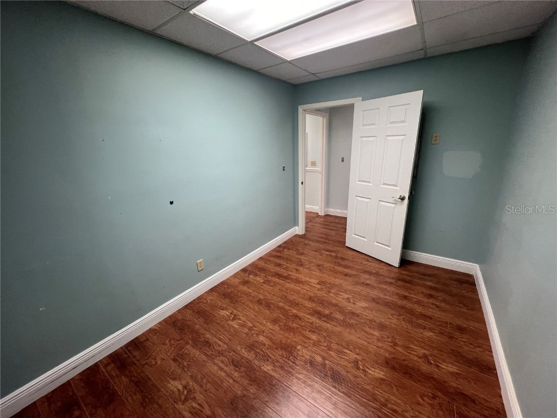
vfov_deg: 89.9
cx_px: 278
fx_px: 209
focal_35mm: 13
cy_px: 209
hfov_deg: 106.2
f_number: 1.8
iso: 80
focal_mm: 1.57
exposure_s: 1/120
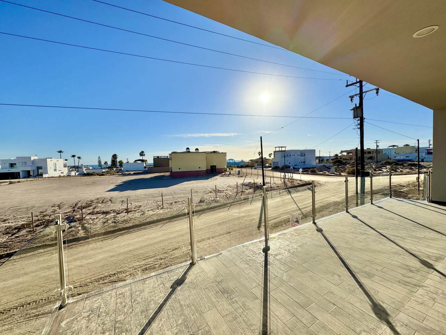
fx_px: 180
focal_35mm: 14
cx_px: 223
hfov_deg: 102.1
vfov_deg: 85.7
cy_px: 168
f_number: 2.2
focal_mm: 2.22
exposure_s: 1/4630
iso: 32
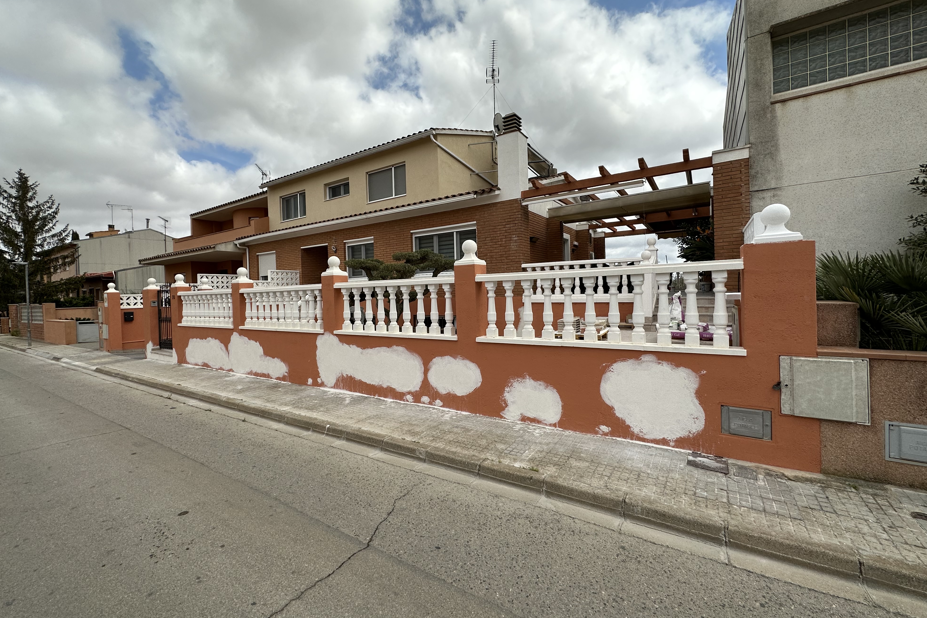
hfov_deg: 100.4
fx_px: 386
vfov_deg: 77.3
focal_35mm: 15
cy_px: 298
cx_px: 453
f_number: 2.2
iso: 50
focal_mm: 2.22
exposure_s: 1/2092
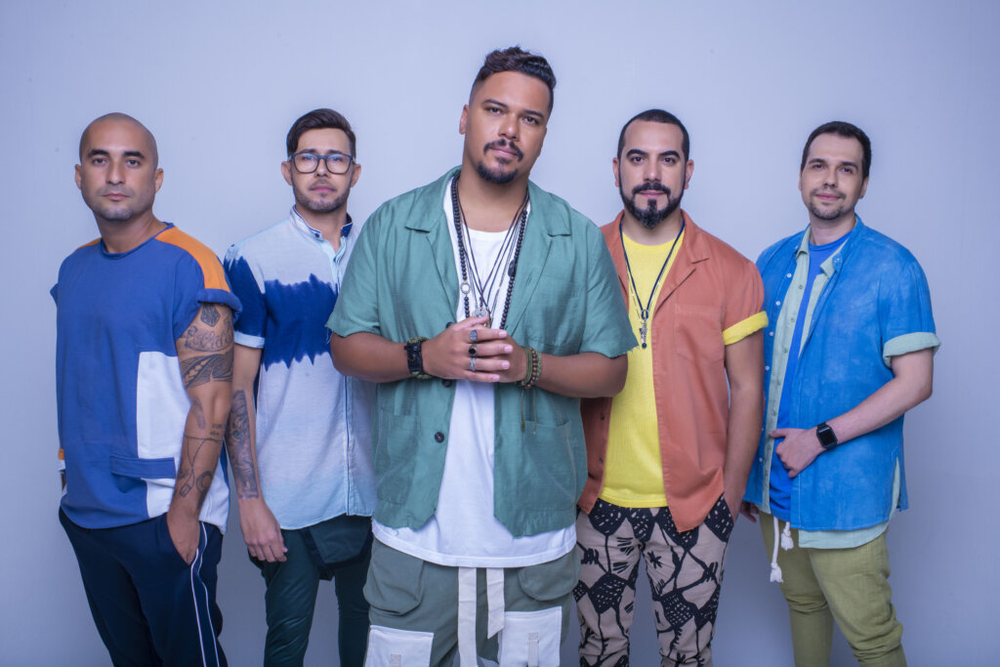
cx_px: 500
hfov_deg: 54.4
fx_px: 972
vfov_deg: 37.9
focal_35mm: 35
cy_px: 334
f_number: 11
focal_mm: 35
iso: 250
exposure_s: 1/250
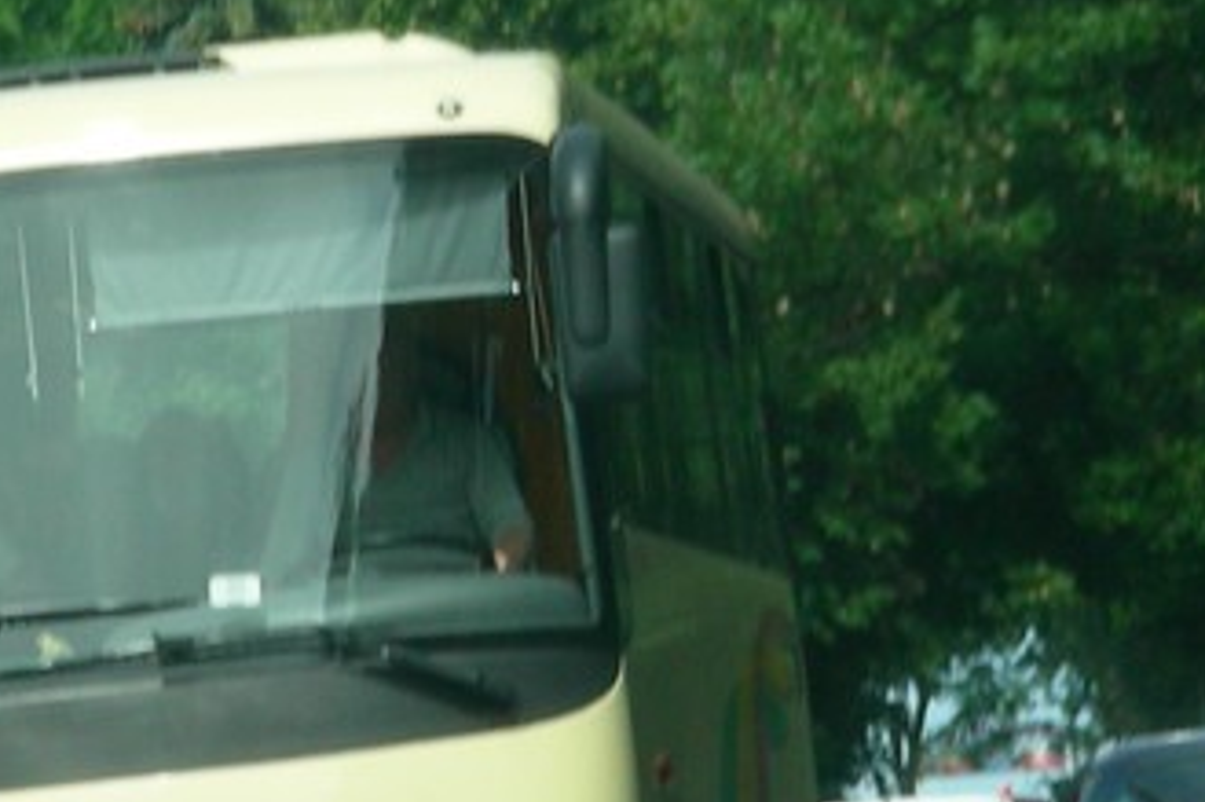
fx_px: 16392
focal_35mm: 490
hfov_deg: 4.2
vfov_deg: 2.8
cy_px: 262
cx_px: 443
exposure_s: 1/412
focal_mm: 28.7
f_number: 4
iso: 50
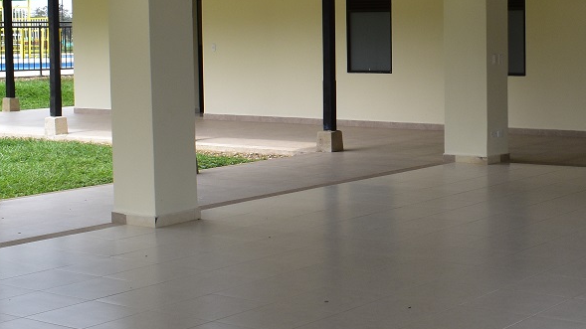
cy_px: 125
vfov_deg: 16.7
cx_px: 528
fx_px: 1119
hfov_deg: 28.2
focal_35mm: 72
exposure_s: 1/200
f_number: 10
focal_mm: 18
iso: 400
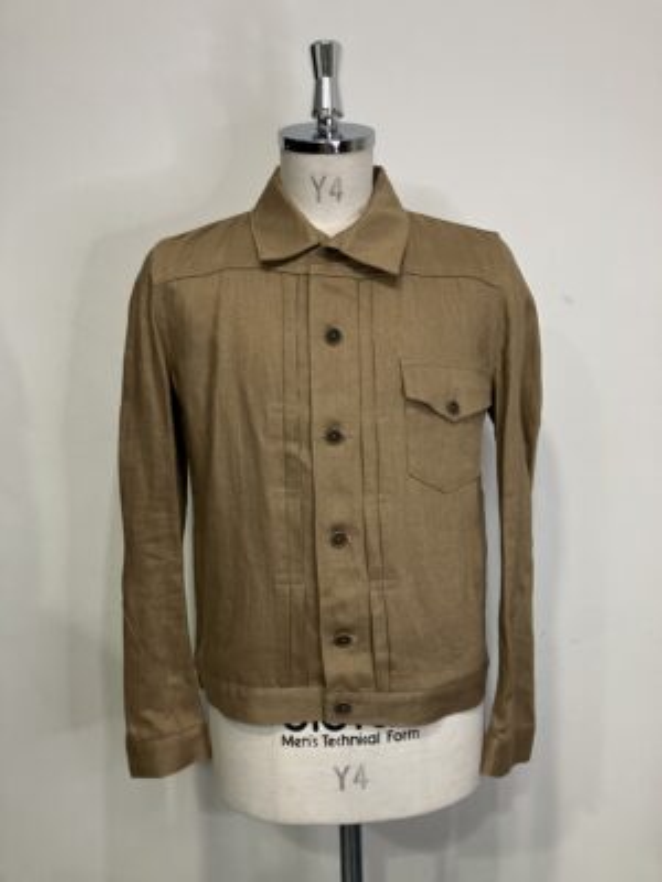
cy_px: 441
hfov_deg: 49.7
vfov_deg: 63.4
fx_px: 714
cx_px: 331
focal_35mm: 28
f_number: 1.8
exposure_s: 1/50
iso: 80
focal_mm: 3.99
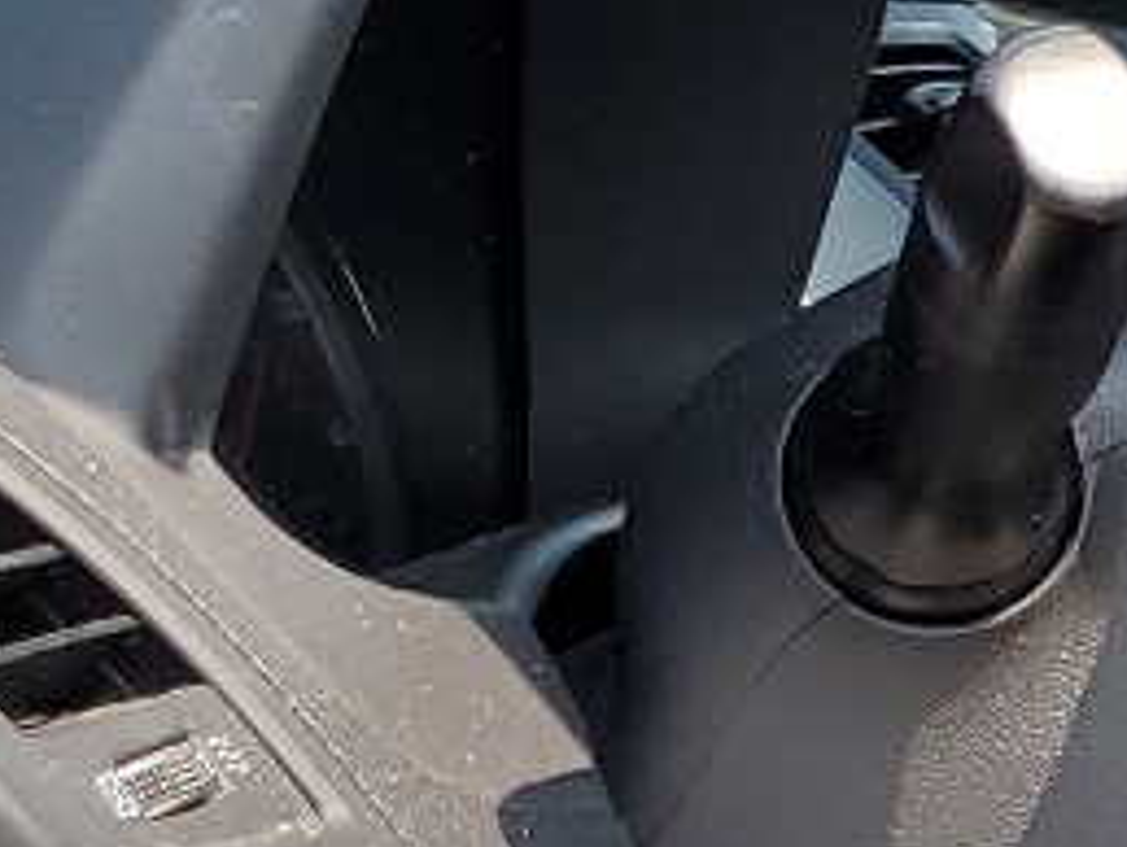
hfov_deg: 11.2
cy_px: 1598
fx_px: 5247
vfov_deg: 8.8
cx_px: 2215
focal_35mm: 161
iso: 50
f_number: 1.5
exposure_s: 1/1000
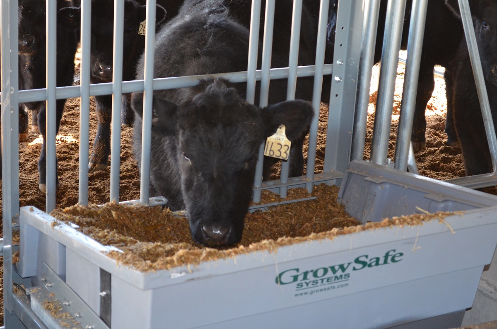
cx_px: 248
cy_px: 164
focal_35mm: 82
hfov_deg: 24.7
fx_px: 1136
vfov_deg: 16.5
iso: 1000
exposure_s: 1/60
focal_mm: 55
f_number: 5.6
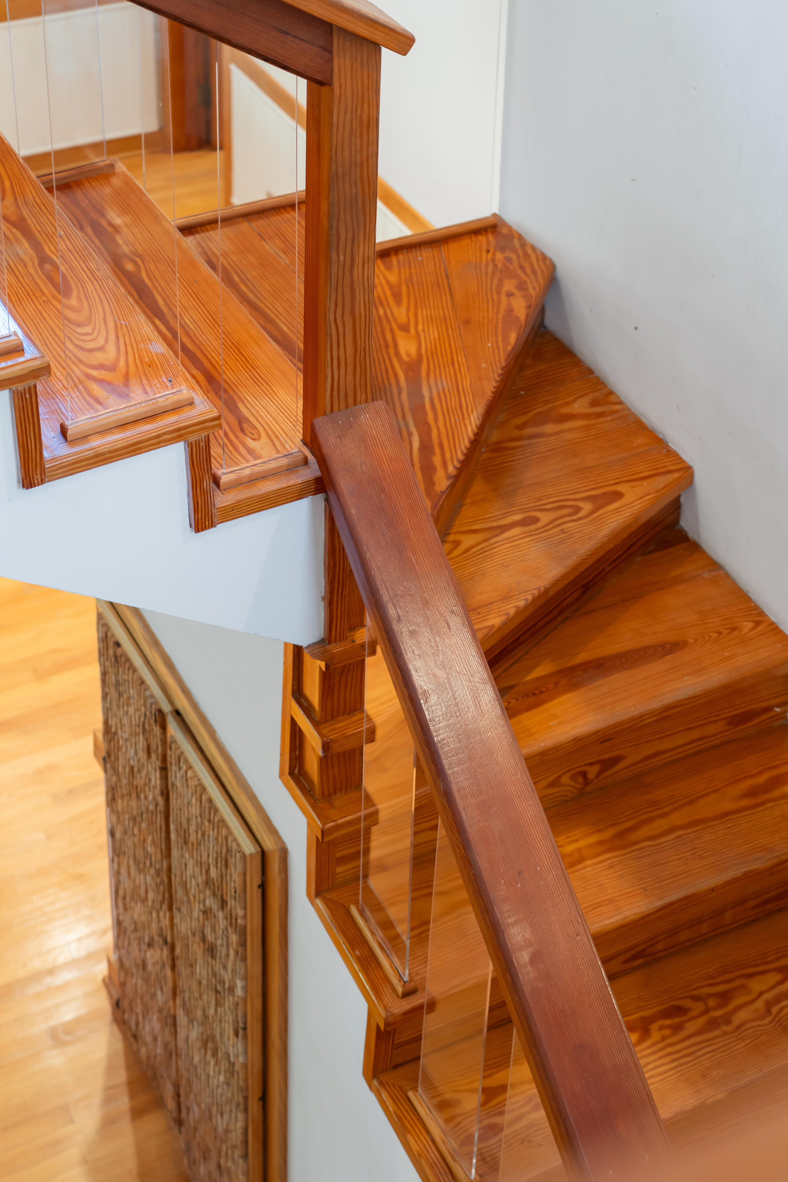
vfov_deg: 33.9
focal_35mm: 59
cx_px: 394
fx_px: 1937
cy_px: 591
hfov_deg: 23.0
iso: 640
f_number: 4
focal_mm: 59
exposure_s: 1/20
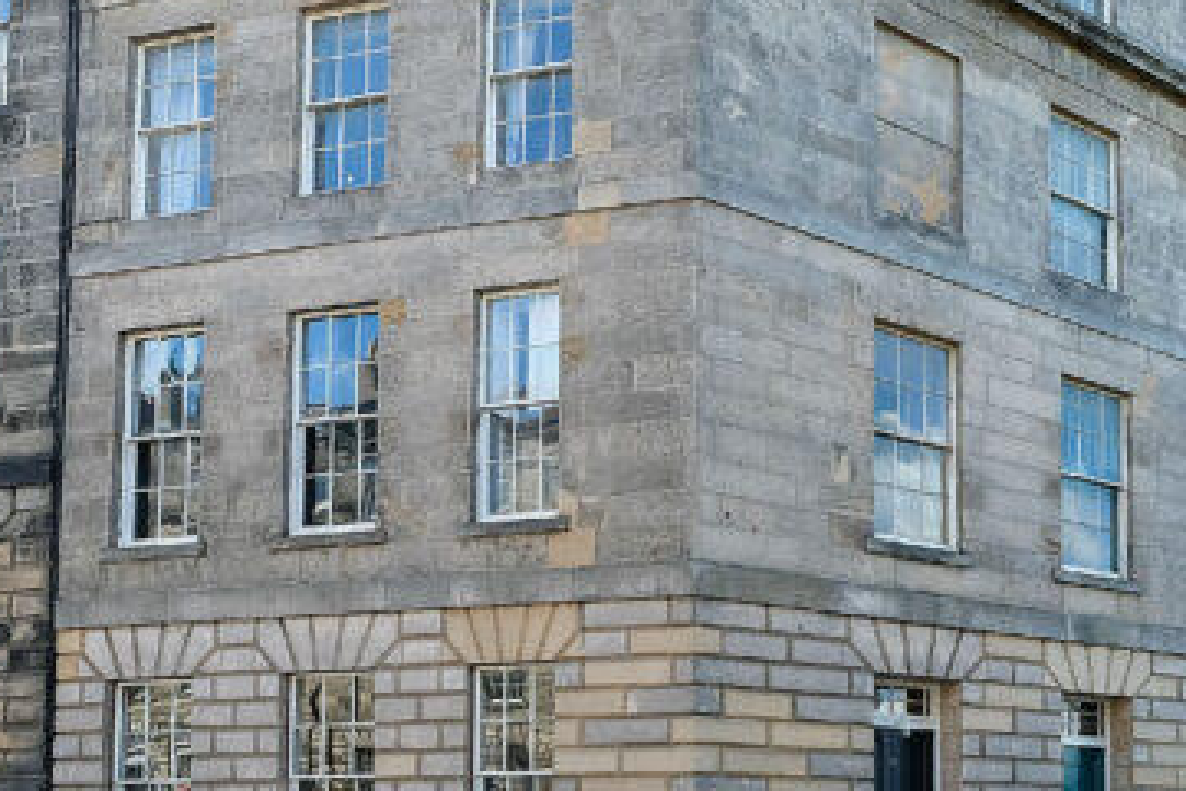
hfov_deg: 52.1
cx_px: 953
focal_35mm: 34
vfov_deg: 38.3
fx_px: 1121
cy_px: 553
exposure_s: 1/150
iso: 200
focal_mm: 8
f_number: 5.6
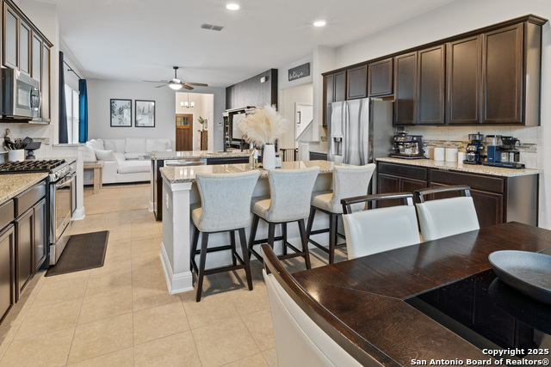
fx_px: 253
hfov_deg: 95.0
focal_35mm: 16
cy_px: 184
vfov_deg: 72.1
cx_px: 276
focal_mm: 11
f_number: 10
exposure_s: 2
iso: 160
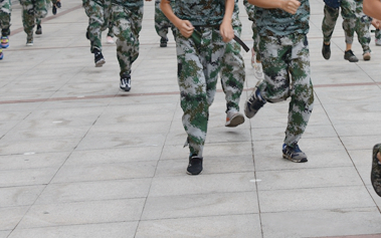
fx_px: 1340
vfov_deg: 10.0
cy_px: -25
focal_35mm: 129
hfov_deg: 16.0
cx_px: 347
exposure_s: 1/200
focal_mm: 40
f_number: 5.6
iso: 100
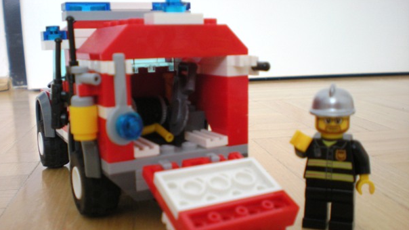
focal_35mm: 42
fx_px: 456
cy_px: 147
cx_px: 203
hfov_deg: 48.3
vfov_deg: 28.2
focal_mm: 6.3
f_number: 3.1
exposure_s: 1/39.8
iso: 200
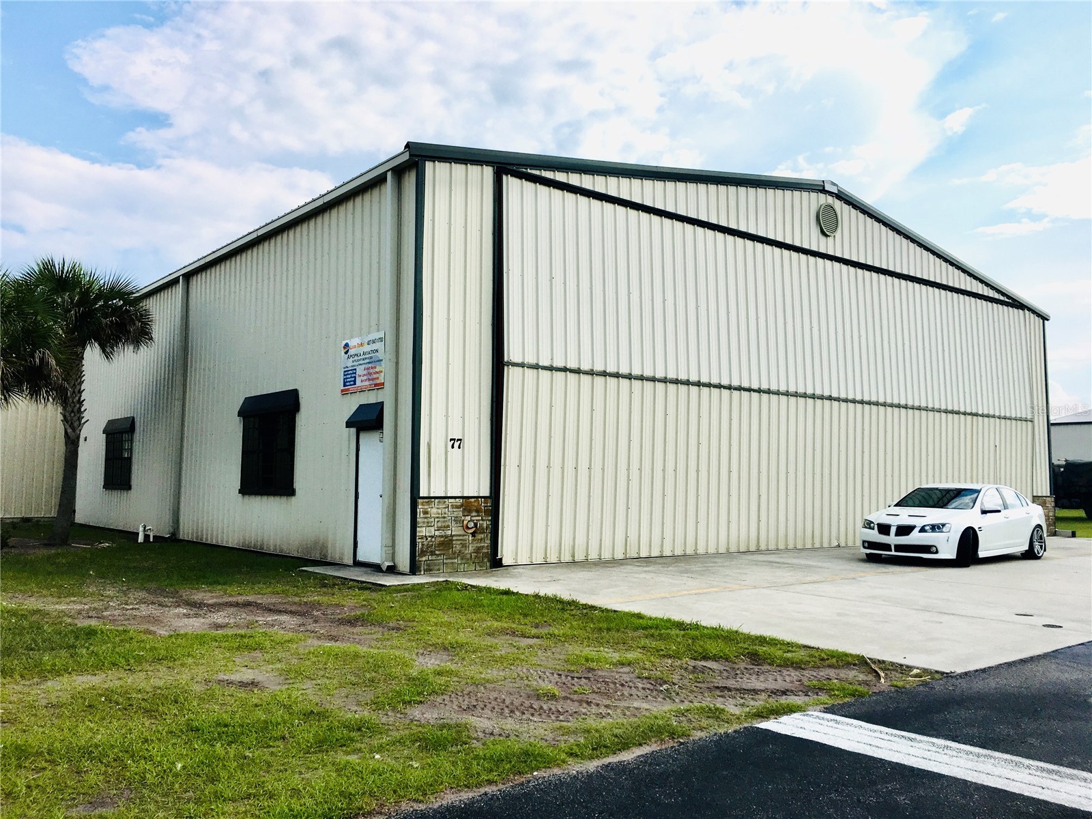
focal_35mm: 29
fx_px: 915
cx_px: 546
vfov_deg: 48.2
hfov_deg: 61.7
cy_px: 410
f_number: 2.2
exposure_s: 1/2331
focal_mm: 4.15
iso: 25
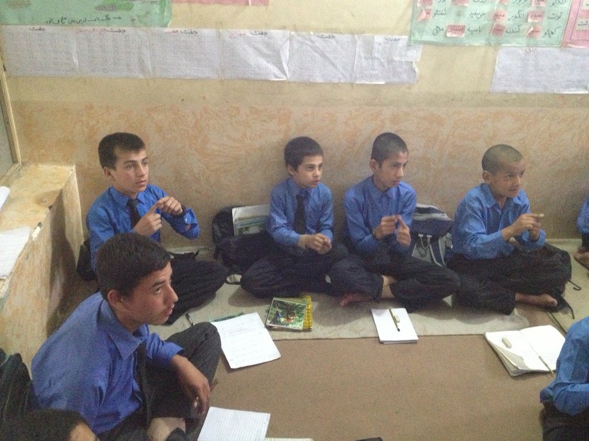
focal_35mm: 35
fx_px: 596
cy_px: 220
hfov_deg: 52.6
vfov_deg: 40.7
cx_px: 294
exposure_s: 1/15
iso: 800
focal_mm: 4.28
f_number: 2.4
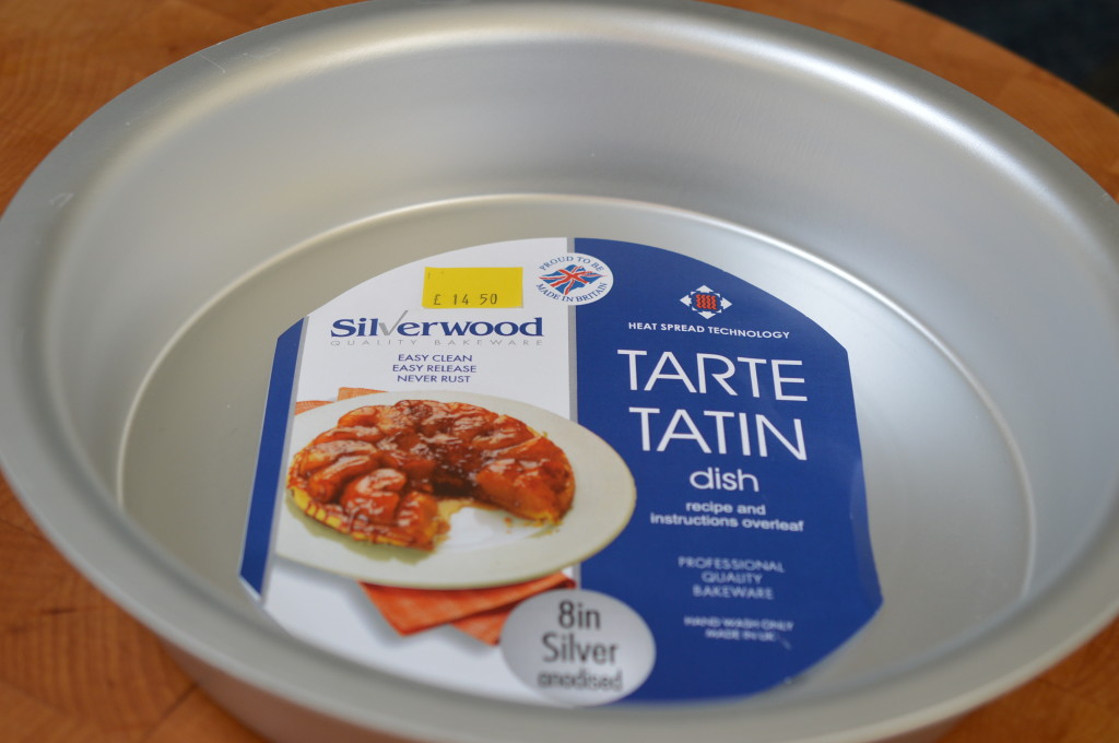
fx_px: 1863
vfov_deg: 22.6
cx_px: 560
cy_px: 372
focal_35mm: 60
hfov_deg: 33.4
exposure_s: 1/125
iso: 250
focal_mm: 40
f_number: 5.6
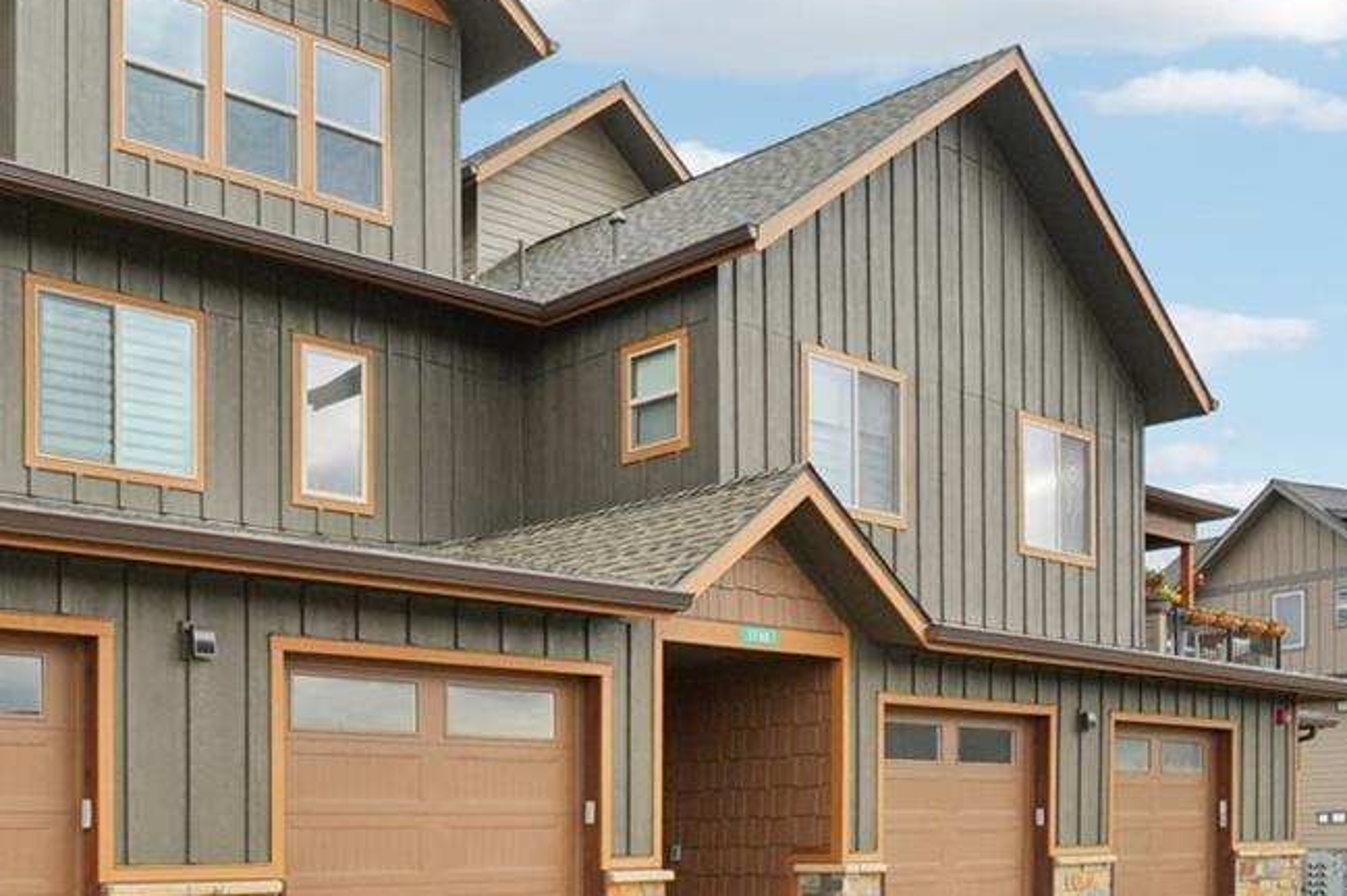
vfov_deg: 35.6
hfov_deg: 49.3
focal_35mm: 37
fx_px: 1384
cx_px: 299
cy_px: 577
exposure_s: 1/250
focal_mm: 10
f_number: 8
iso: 400
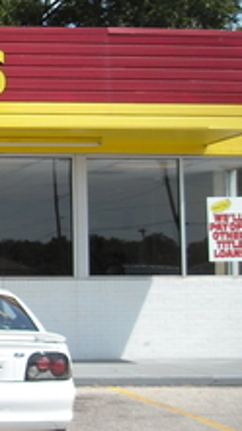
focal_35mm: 107
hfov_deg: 9.8
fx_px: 1223
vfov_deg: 20.0
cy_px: 193
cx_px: -356
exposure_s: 1/192
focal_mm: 5.7
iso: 64
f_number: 5.6
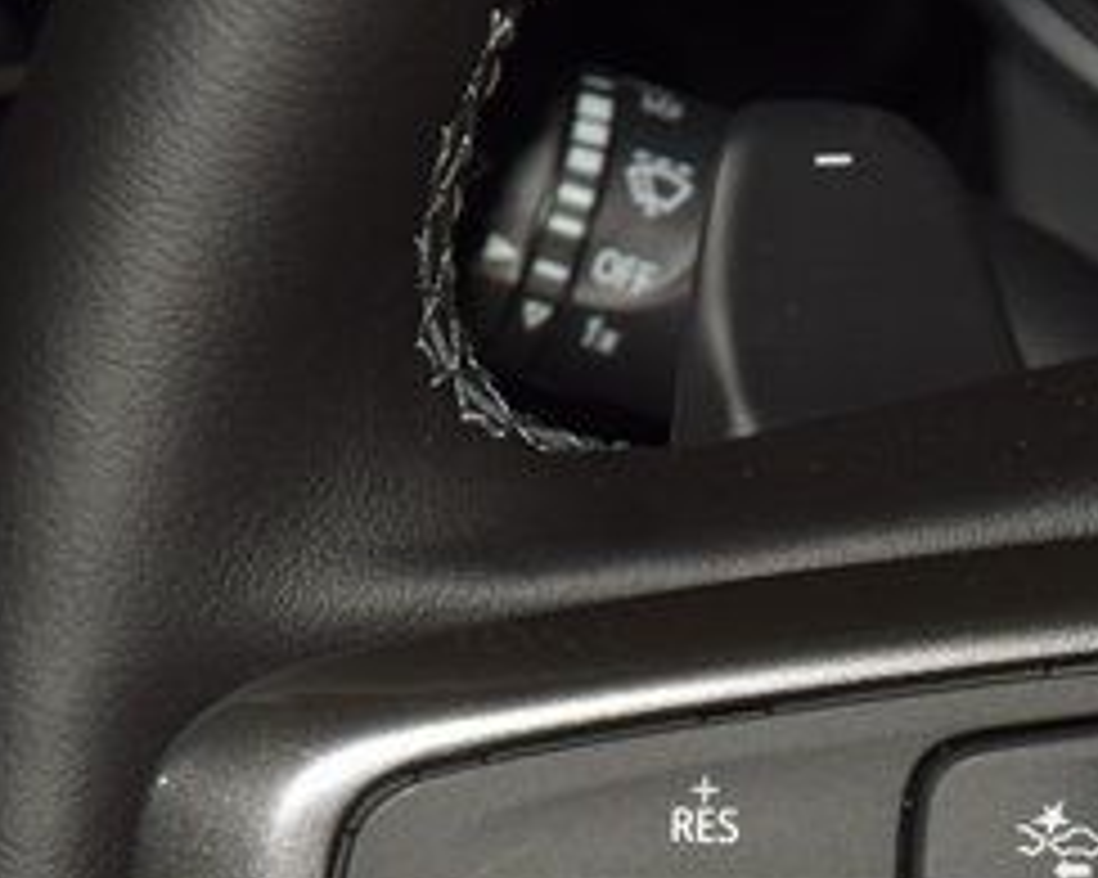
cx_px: 990
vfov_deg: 6.0
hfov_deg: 7.4
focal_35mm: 259
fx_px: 8413
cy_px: 934
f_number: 8
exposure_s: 1/125
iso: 100
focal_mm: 70
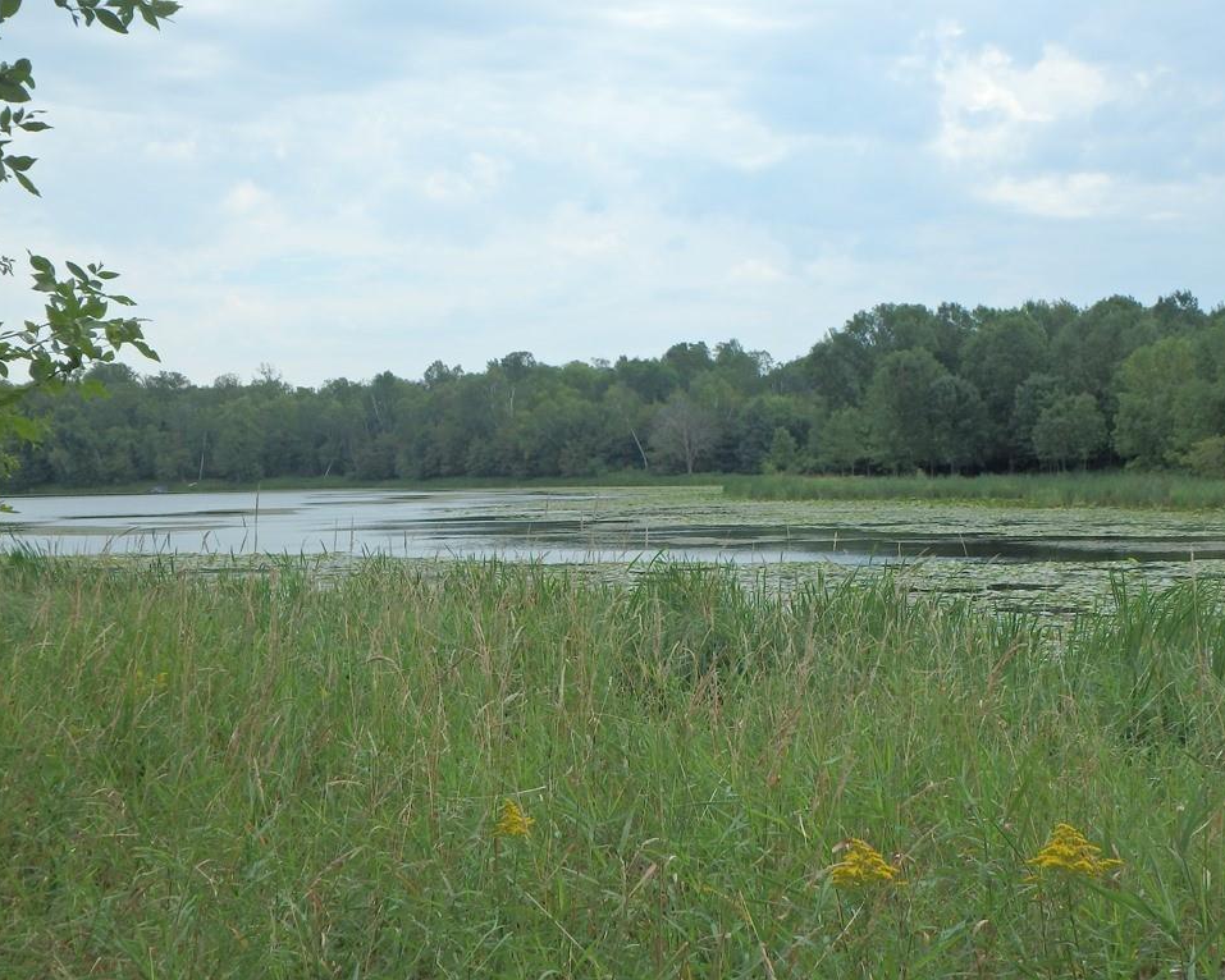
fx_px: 1704
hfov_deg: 39.5
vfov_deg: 32.1
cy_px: 490
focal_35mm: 47
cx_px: 649
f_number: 5.2
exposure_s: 1/500
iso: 125
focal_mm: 8.1
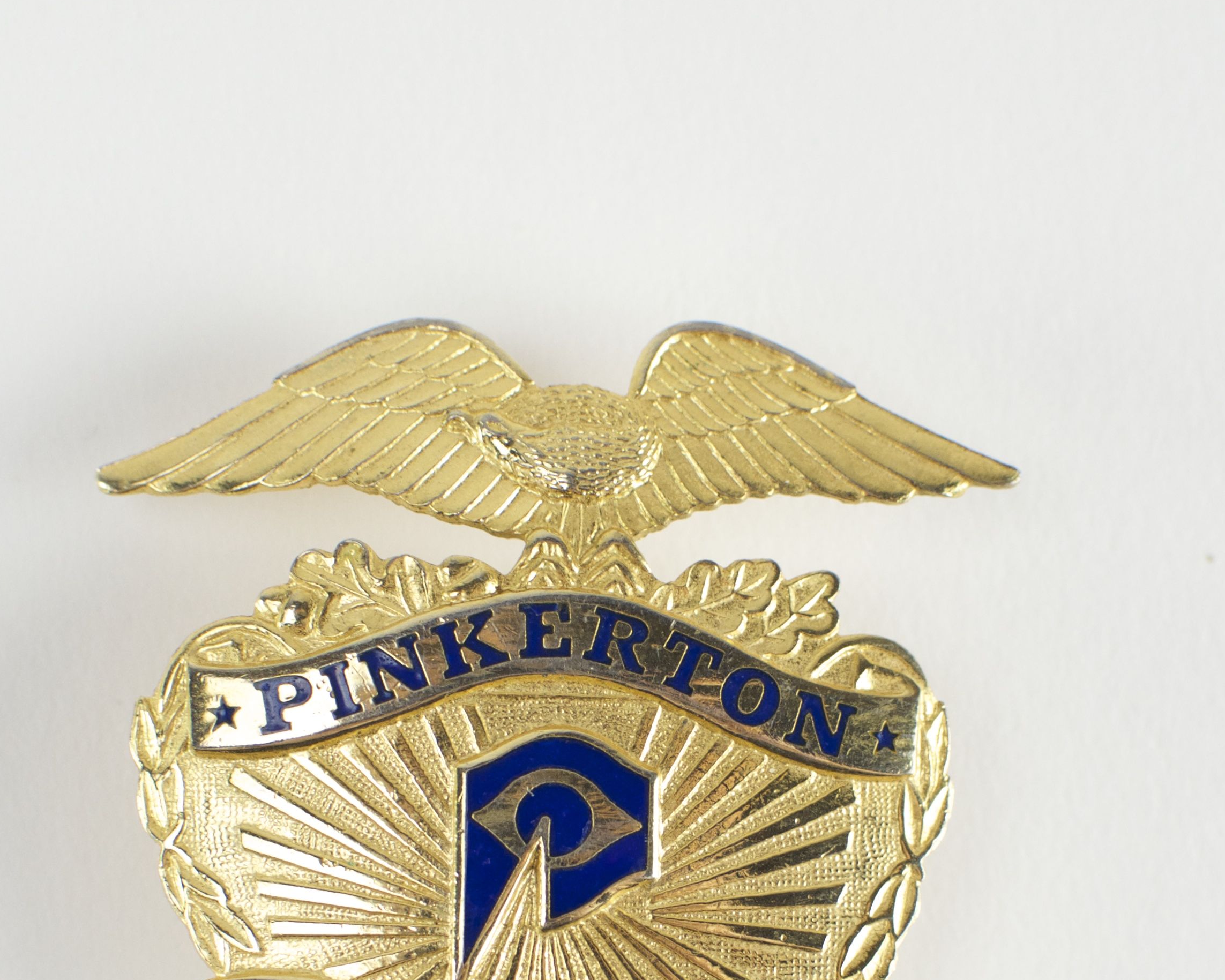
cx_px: 562
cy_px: 764
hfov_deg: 18.1
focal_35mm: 106
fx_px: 3844
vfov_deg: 14.5
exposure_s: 1/125
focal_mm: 35
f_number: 4
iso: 800
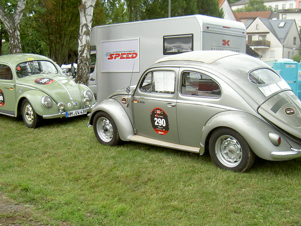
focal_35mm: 51
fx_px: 443
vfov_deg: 28.5
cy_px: 136
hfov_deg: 37.5
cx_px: 145
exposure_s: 1/100
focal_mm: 8
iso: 50
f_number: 2.8
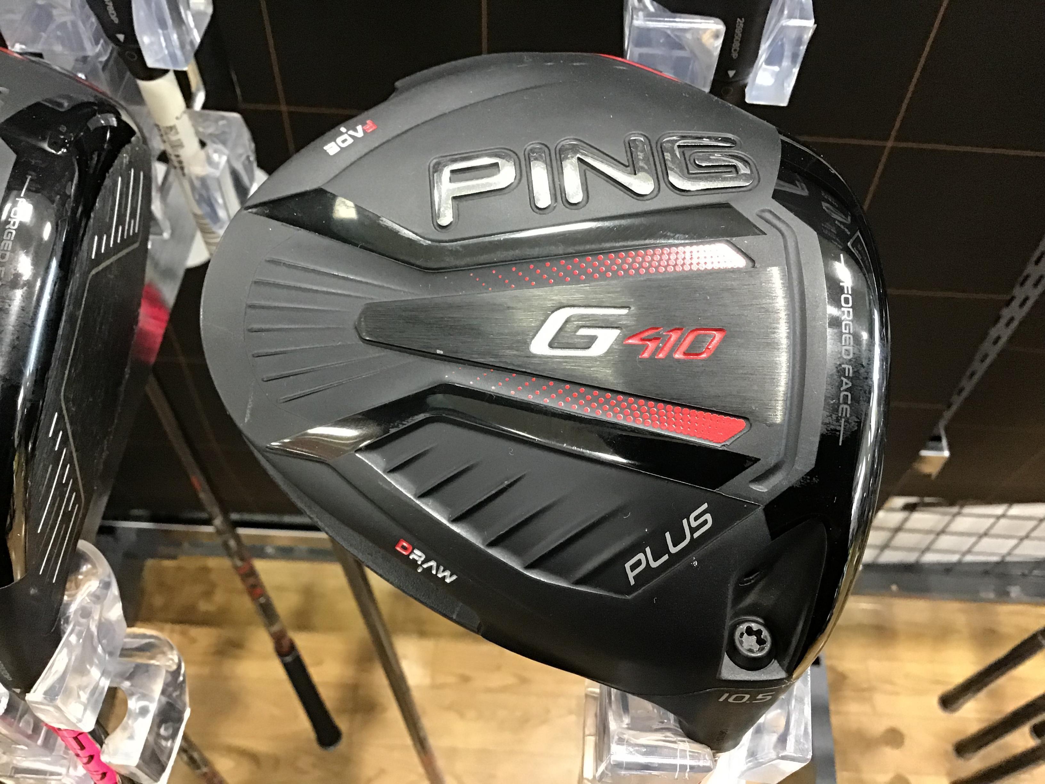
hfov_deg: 58.4
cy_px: 392
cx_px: 522
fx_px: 936
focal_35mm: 31
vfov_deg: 45.4
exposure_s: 1/30
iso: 200
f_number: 2.4
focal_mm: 3.3
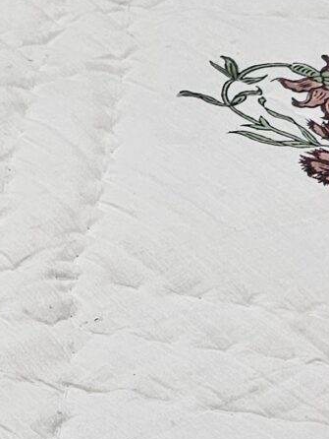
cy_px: 335
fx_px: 1671
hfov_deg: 11.1
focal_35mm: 132
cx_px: -55
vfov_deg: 14.9
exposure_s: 1/100
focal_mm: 6.3
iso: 400
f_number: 1.7
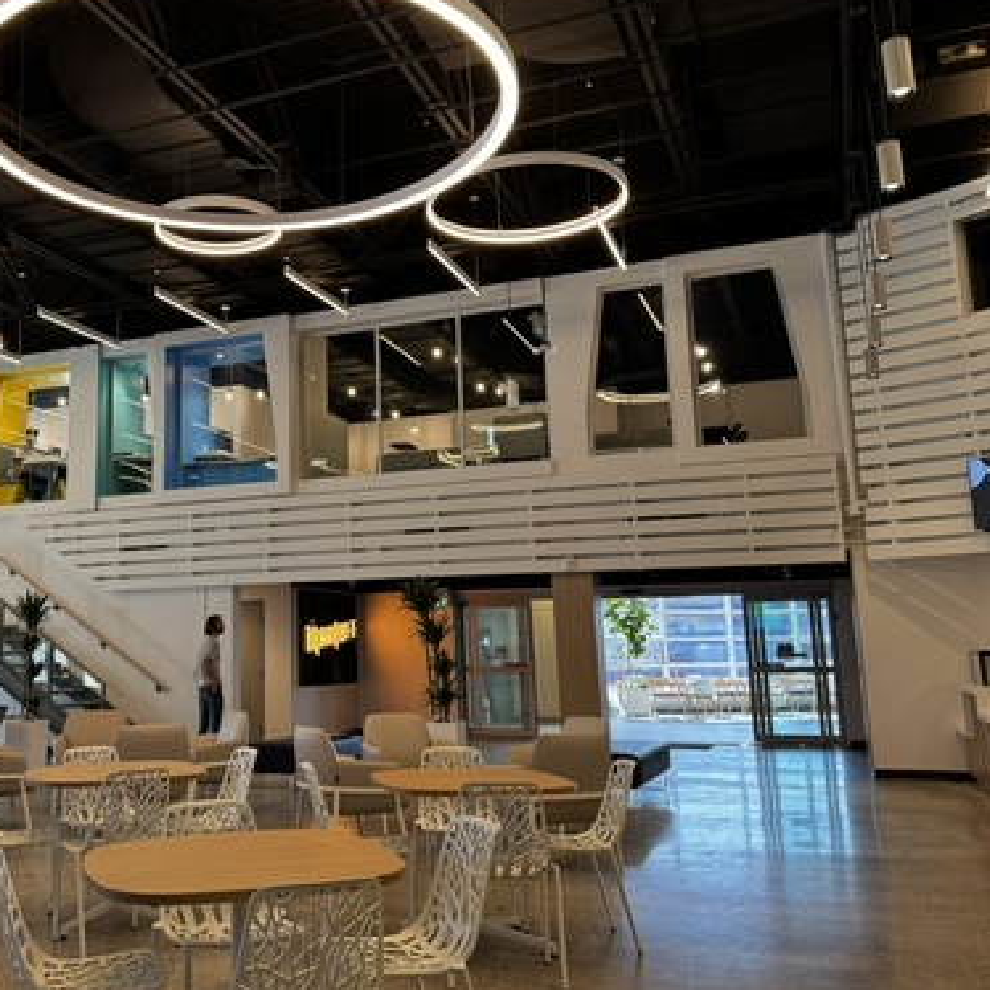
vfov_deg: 48.4
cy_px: 450
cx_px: 310
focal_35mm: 34
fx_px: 1100
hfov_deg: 47.5
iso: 125
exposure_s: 1/120
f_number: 1.78
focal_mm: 6.76
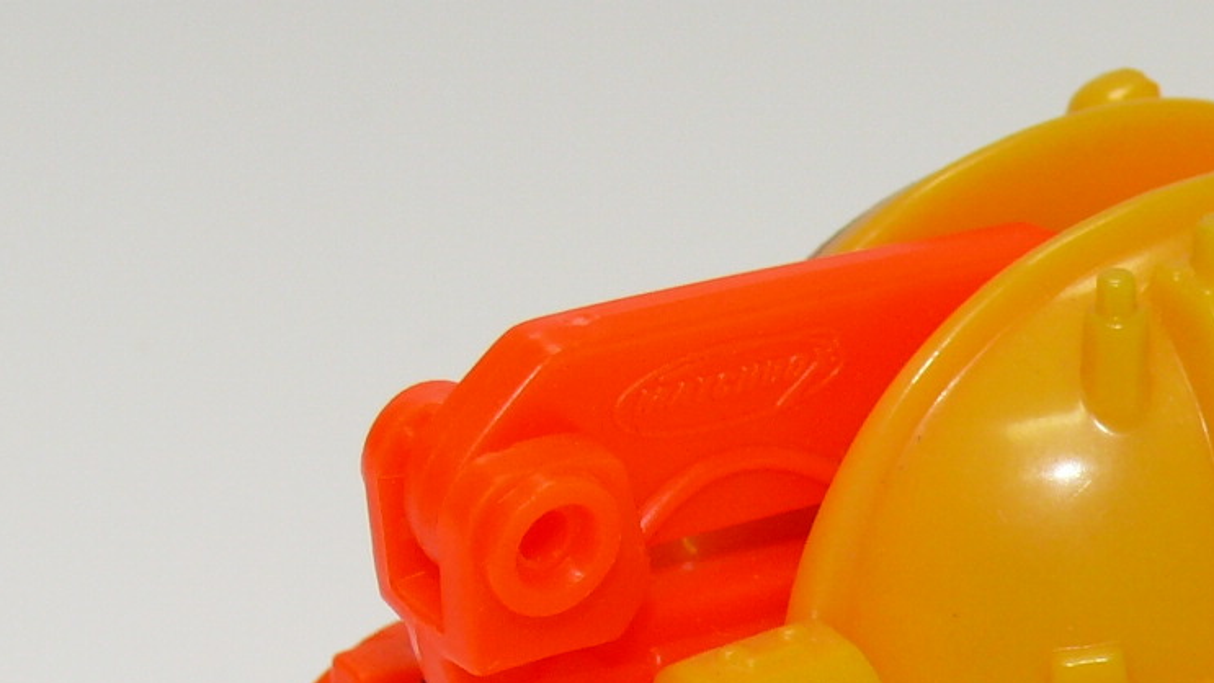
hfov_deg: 12.1
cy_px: 536
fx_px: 5666
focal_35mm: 176
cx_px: 1196
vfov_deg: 6.9
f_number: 4
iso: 100
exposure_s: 1/30
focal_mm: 11.5
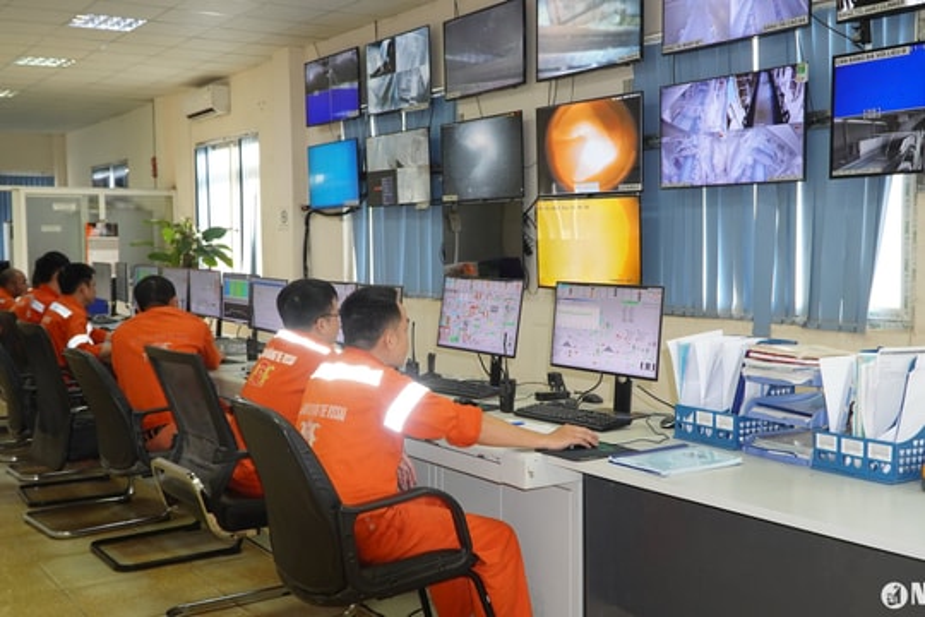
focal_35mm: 32
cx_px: 462
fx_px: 809
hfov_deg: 59.5
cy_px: 308
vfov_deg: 41.7
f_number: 4.5
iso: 640
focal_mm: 21
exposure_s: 1/40
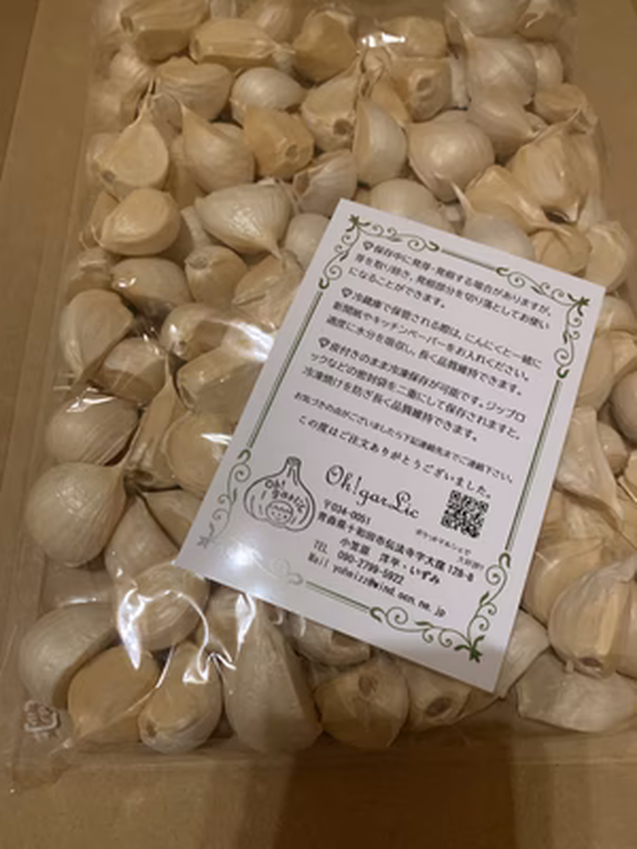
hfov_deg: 53.1
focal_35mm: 26
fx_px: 638
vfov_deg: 67.3
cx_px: 318
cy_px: 424
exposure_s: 1/33
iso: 320
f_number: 1.8
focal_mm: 4.25
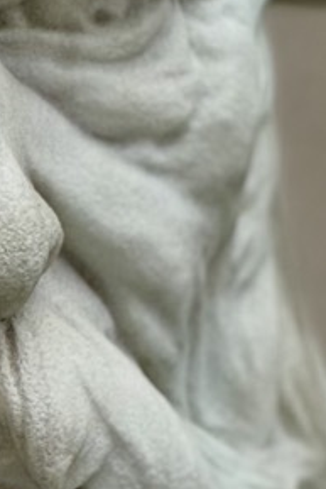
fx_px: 9361
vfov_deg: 3.0
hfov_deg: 2.0
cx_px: -154
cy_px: 452
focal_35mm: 690
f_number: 2.8
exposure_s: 1/563
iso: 50
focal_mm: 15.66
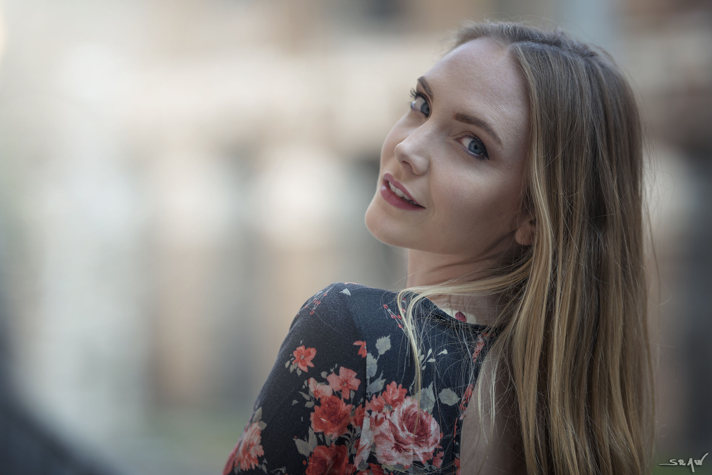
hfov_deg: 19.5
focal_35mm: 105
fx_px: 2077
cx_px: 356
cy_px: 238
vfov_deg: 13.0
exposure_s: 1/160
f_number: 2
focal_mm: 105
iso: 100
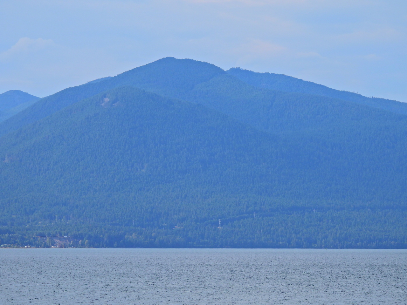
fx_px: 1999
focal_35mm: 170
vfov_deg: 8.7
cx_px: 204
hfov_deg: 11.6
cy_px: 152
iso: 100
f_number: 4.5
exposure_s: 1/1000
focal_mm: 30.3
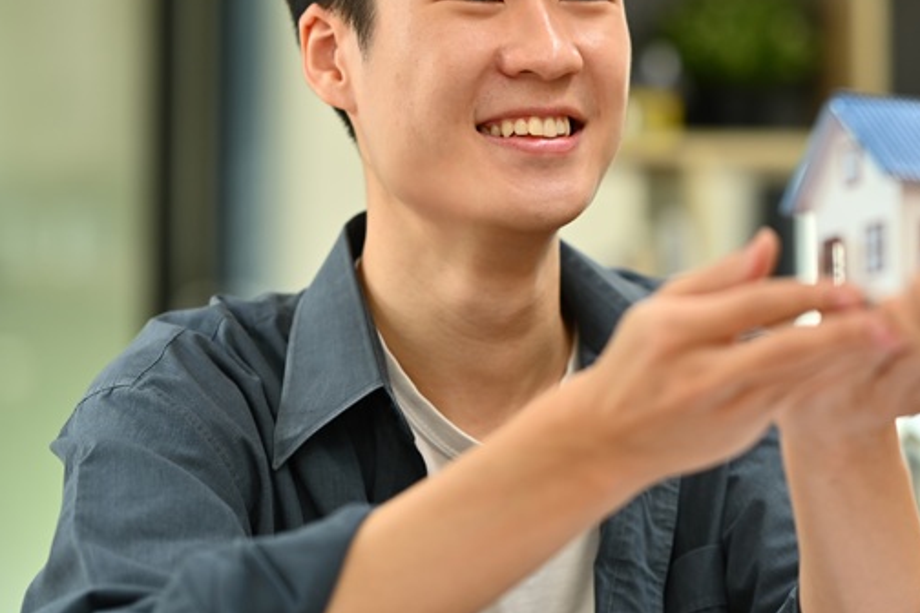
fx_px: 3552
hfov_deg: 14.7
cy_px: 213
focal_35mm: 139
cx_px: 748
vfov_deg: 9.9
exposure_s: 1/400
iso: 400
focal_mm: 85
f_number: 2.2
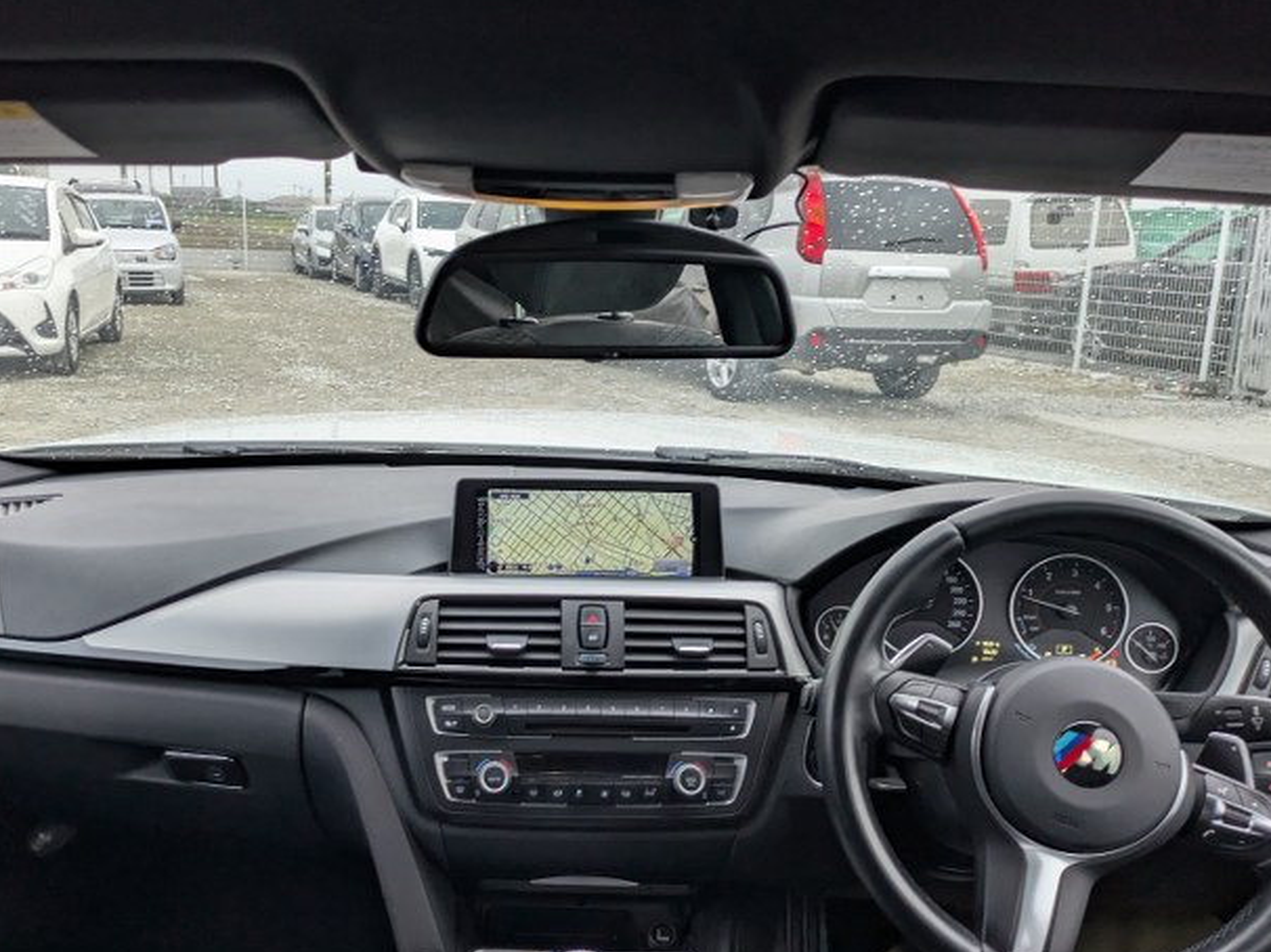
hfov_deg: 55.3
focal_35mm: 33
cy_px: 518
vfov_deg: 42.9
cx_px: 582
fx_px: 1211
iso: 142
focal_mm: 5.43
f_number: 1.89
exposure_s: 1/50
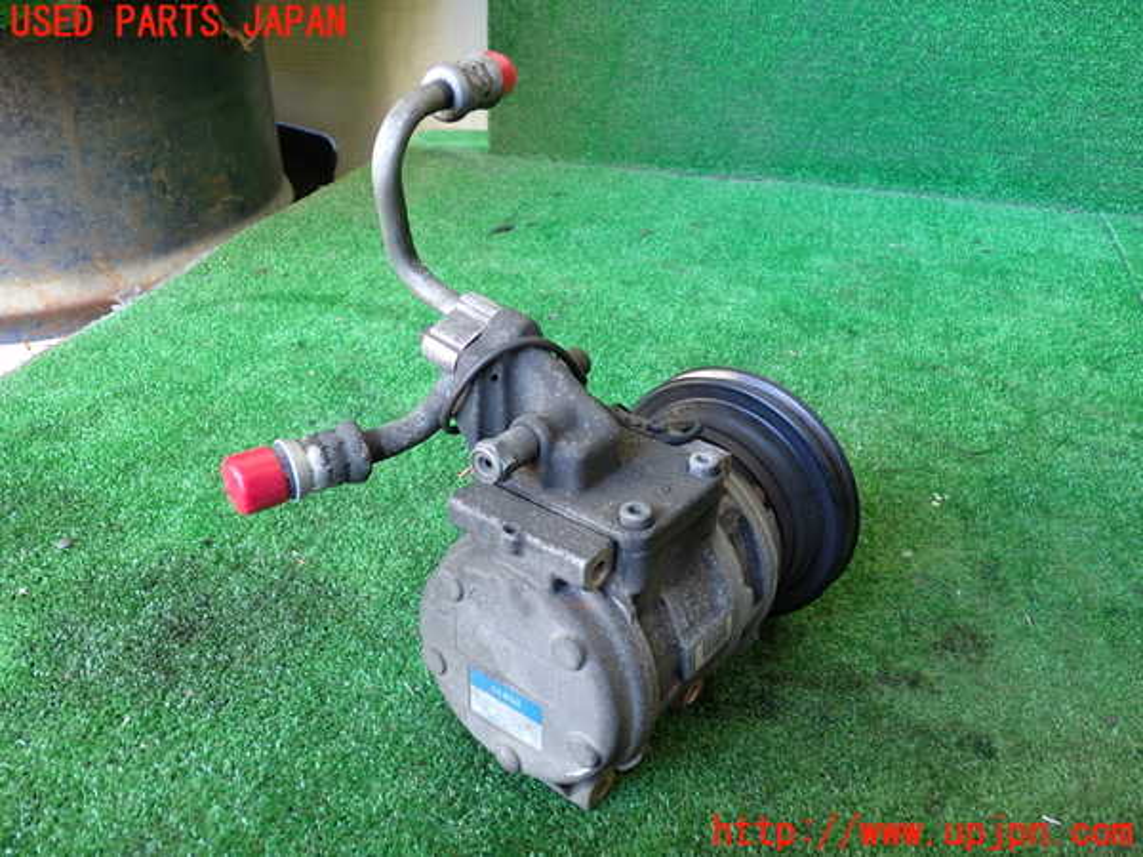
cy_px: 428
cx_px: 572
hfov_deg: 60.0
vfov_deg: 46.8
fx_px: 991
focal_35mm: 30
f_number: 2.3
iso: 200
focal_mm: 5.4
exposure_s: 1/30
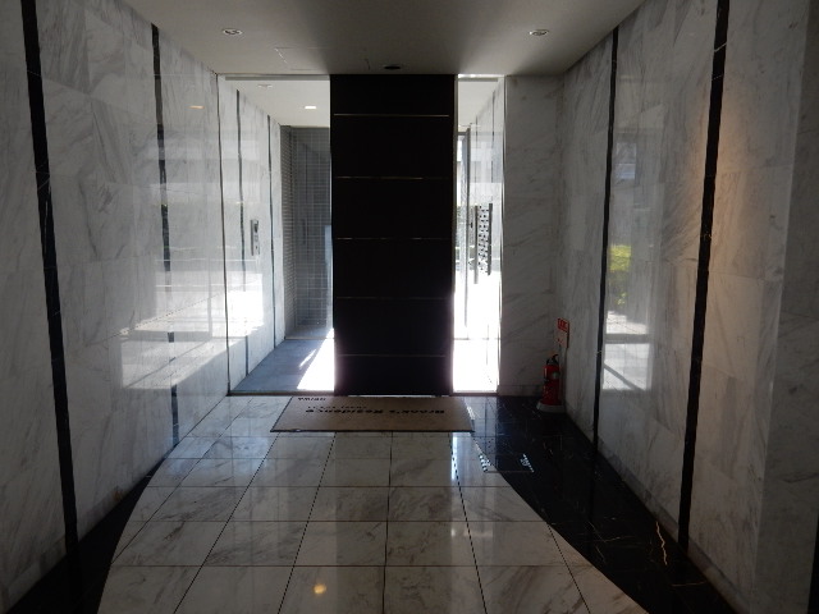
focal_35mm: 25
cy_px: 307
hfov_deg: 69.4
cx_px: 410
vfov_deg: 54.9
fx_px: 591
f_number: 3.7
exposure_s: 1/80
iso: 125
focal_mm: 4.5
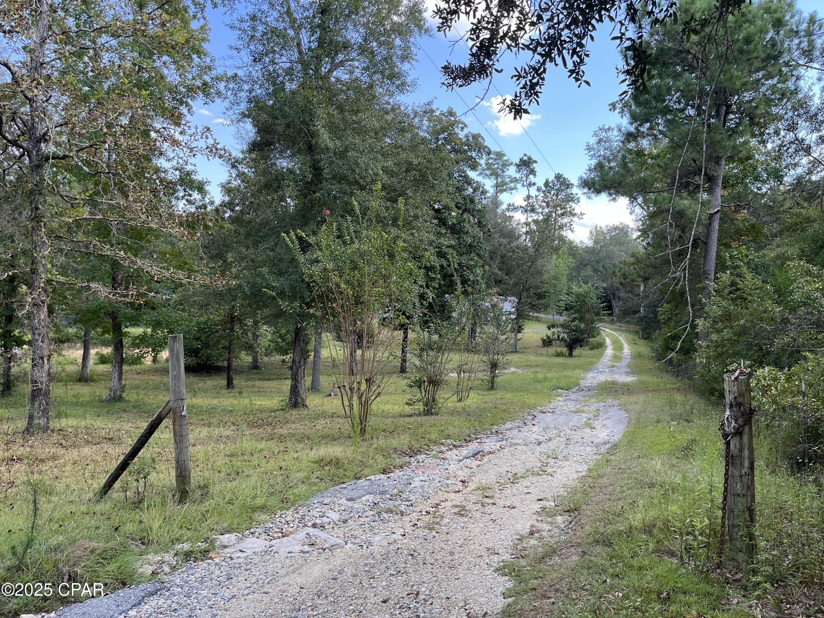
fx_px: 619
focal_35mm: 26
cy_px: 309
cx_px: 412
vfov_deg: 53.1
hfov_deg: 67.3
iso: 50
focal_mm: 5.1
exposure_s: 1/399
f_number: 1.6
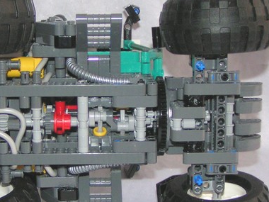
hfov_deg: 29.8
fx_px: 497
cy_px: 125
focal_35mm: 64
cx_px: 67
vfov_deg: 22.9
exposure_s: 1/40
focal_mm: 5.8
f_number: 2.8
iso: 200
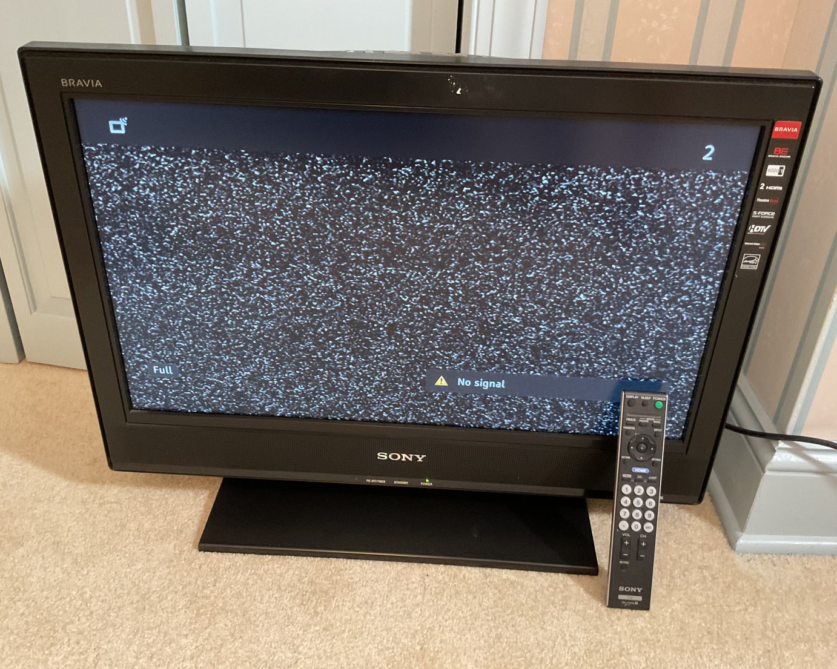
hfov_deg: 57.2
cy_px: 336
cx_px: 413
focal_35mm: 31
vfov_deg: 47.1
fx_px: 768
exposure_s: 1/30
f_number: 1.8
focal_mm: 3
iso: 320
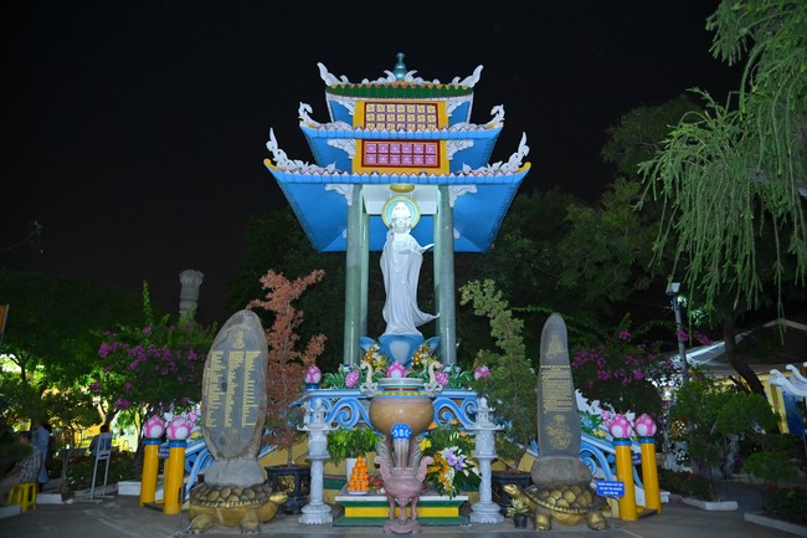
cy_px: 269
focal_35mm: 24
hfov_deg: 73.8
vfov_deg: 53.1
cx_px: 404
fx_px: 538
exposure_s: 1/60
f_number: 4
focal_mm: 24
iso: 3200
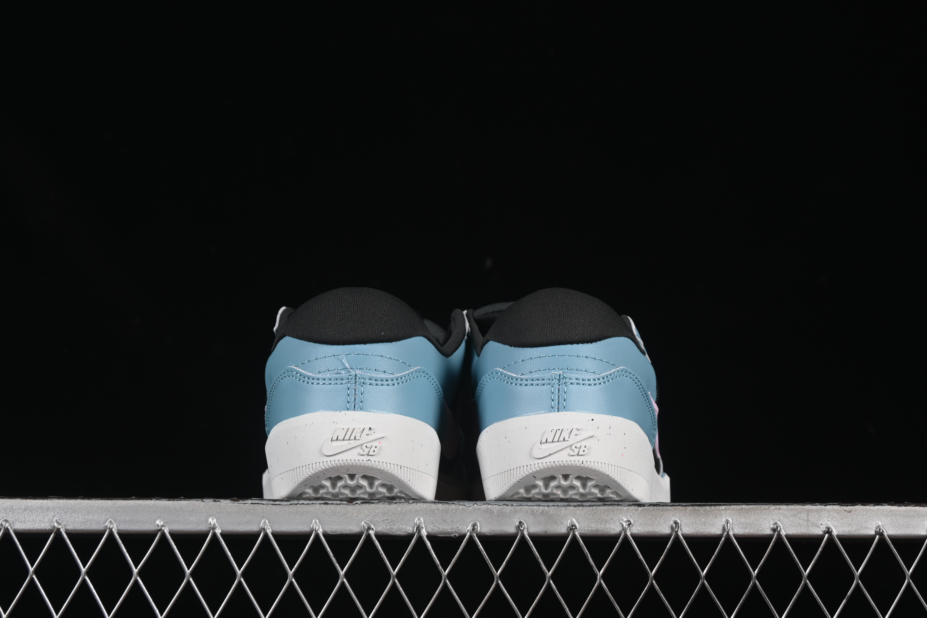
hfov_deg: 27.0
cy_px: 309
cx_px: 464
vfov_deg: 18.2
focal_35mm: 75
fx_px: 1931
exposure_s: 1/80
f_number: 8
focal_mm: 50
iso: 160
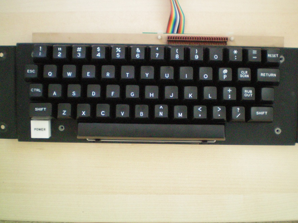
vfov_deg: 34.3
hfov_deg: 44.8
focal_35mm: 42
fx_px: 361
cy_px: 102
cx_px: 161
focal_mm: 6.3
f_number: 3.1
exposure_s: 1/20
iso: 400
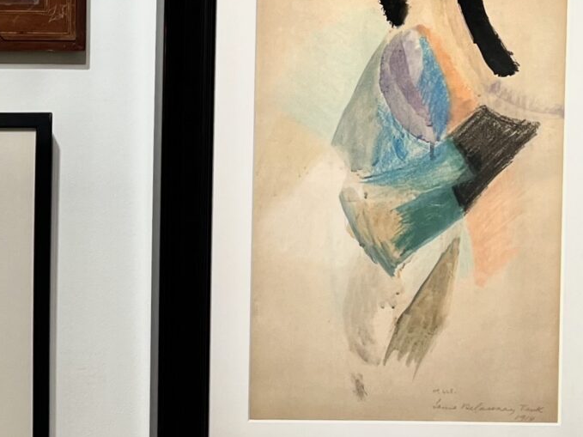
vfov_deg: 15.1
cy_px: 180
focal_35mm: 98
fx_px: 1650
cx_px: -295
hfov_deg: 17.9
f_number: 1.6
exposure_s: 1/100
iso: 50
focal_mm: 5.1
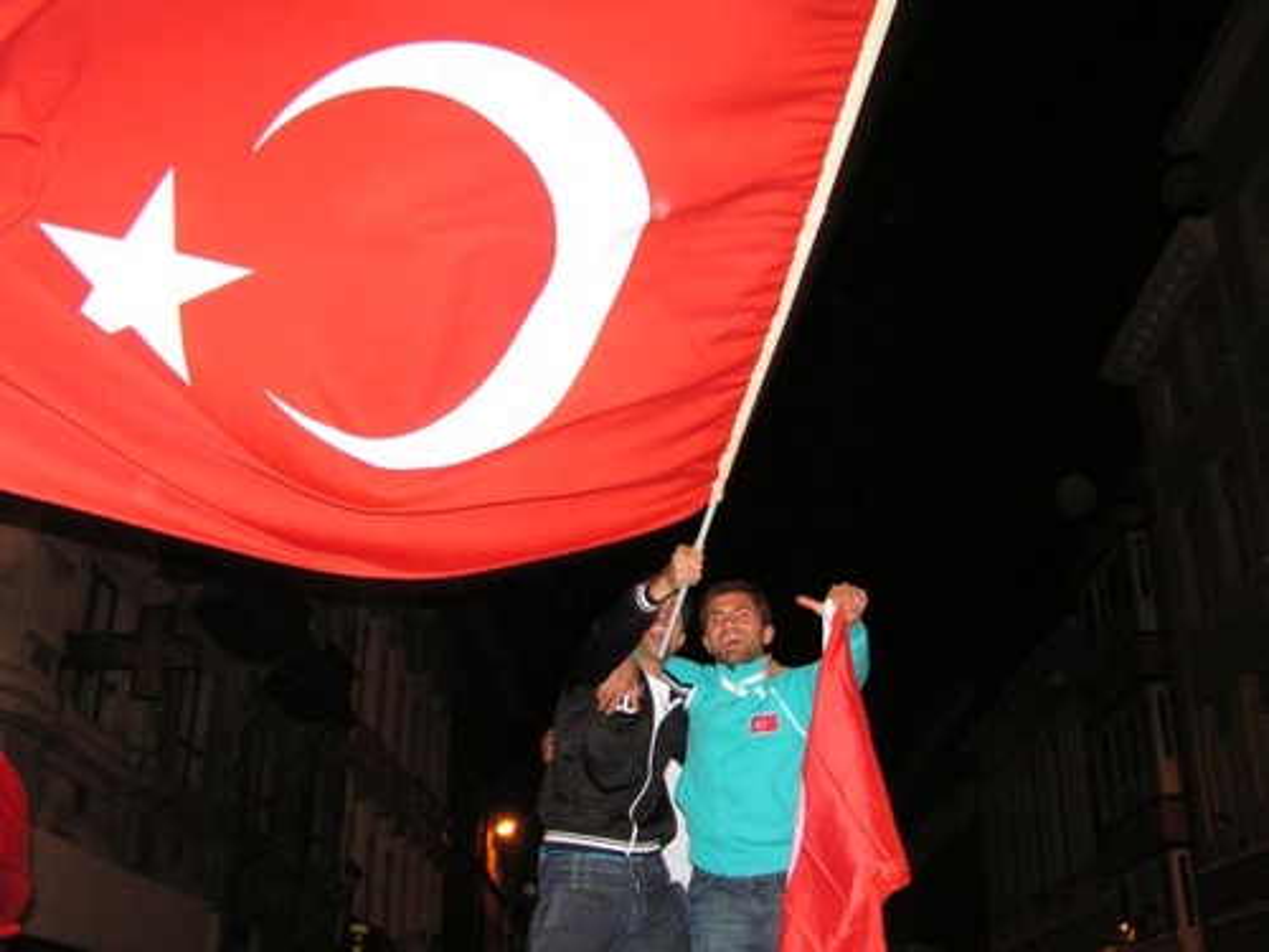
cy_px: 476
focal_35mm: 38
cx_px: 634
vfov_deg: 37.7
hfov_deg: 49.0
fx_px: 1393
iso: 200
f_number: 2.8
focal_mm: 6.3
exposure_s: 1/40
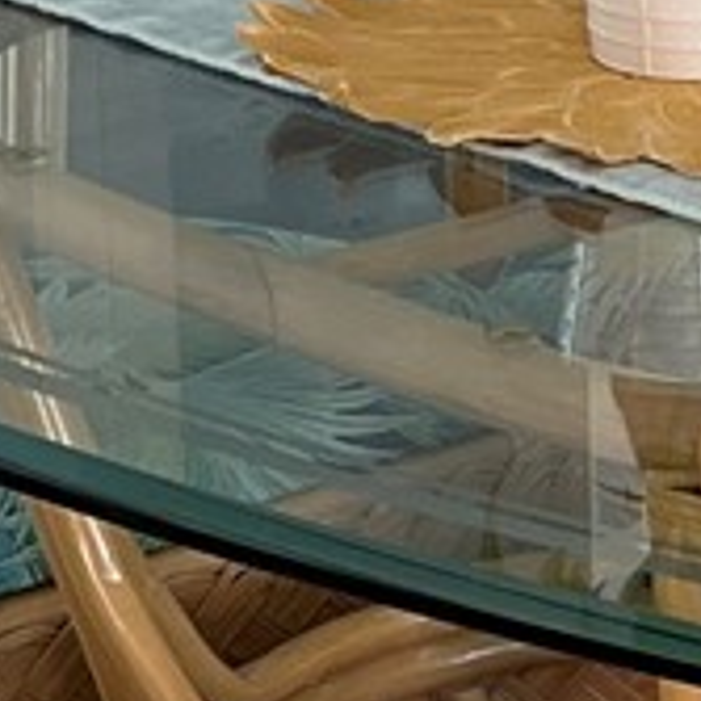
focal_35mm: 220
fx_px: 5040
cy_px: 525
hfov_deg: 7.9
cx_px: 907
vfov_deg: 7.9
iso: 125
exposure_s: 1/102
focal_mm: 5.1
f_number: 1.6
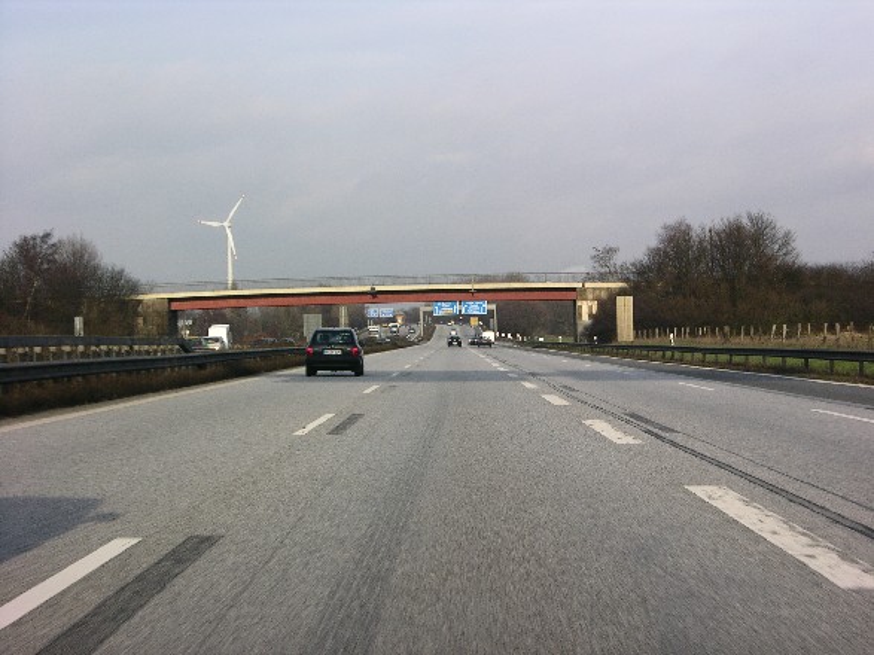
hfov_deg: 23.8
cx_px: 437
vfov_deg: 18.0
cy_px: 328
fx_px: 2070
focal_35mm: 82
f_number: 5.5
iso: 50
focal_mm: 21
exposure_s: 1/142
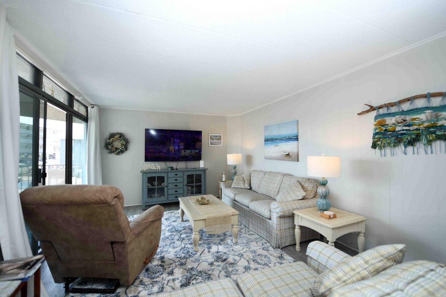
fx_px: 186
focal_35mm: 15
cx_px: 223
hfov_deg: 100.4
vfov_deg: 77.3
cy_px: 148
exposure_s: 1/80
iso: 64
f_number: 2.8
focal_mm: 15
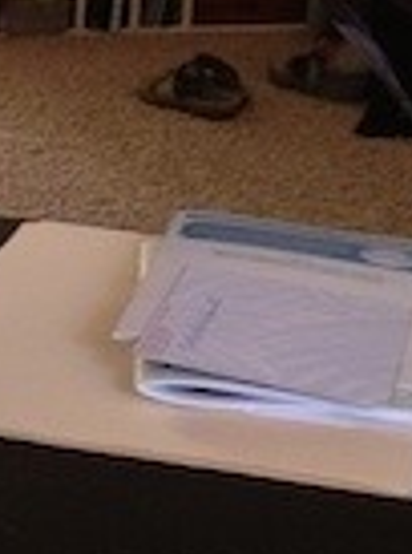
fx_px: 1961
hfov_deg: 11.4
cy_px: 319
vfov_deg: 16.1
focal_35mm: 123
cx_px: -242
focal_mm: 4.28
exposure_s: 1/20
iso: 250
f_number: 2.4
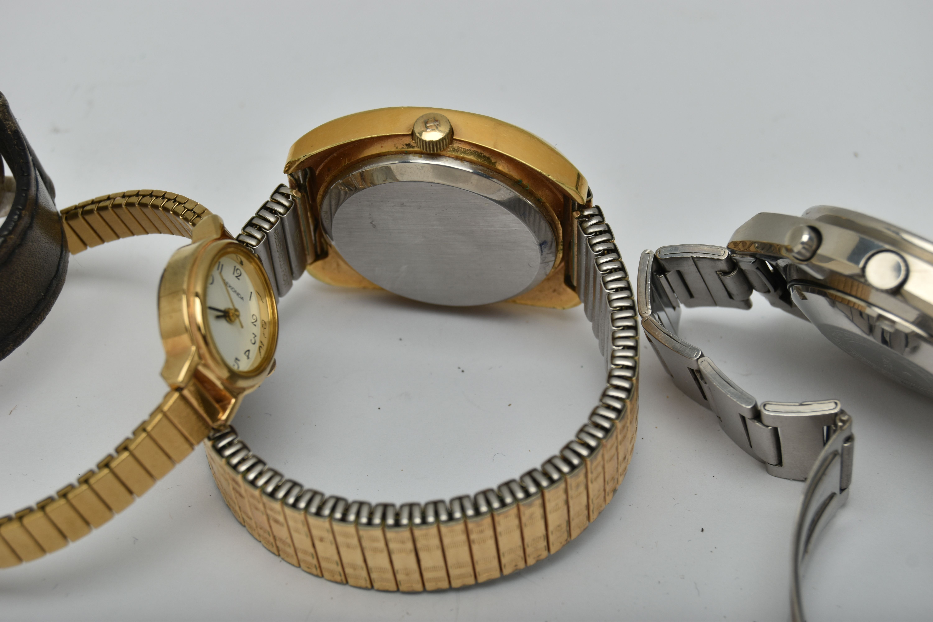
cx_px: 466
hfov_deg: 24.6
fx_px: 2138
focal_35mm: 82
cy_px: 311
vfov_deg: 16.6
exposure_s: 1/125
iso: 100
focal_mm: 55
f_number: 8
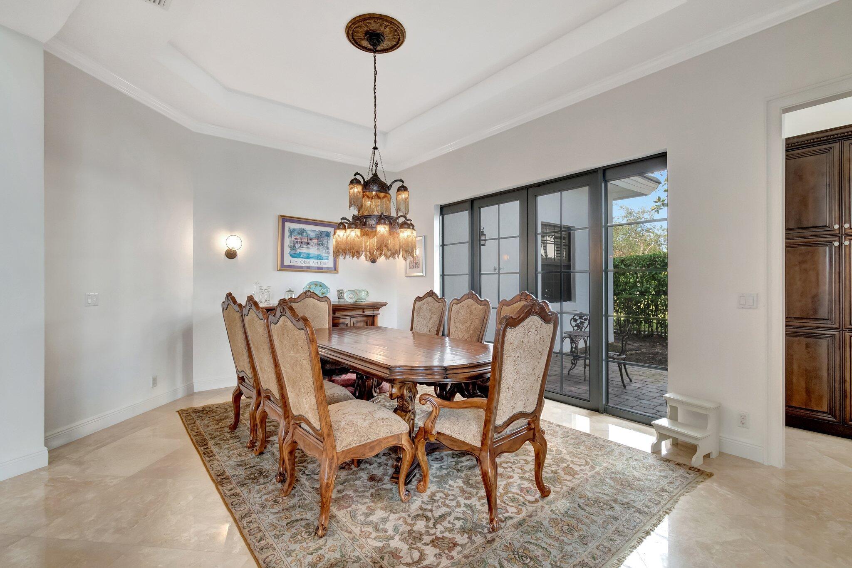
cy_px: 284
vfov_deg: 77.3
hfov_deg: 100.4
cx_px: 426
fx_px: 355
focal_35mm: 15
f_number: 8
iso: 1100
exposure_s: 1/15
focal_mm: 10
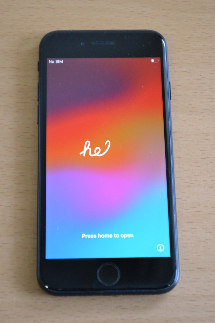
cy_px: 162
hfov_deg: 16.4
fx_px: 748
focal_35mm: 84
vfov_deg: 24.3
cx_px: 108
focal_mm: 55
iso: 3200
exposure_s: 1/50
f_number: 5.6
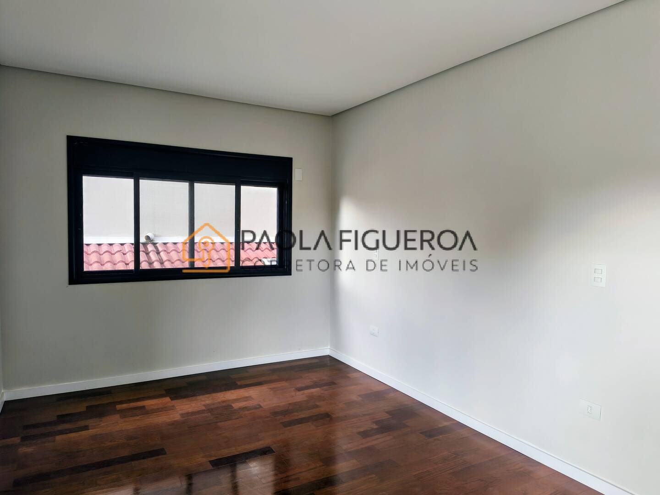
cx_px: 330
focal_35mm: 24
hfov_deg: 71.6
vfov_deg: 56.8
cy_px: 248
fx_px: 458
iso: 265
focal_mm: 5.56
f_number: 1.8
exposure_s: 1/100
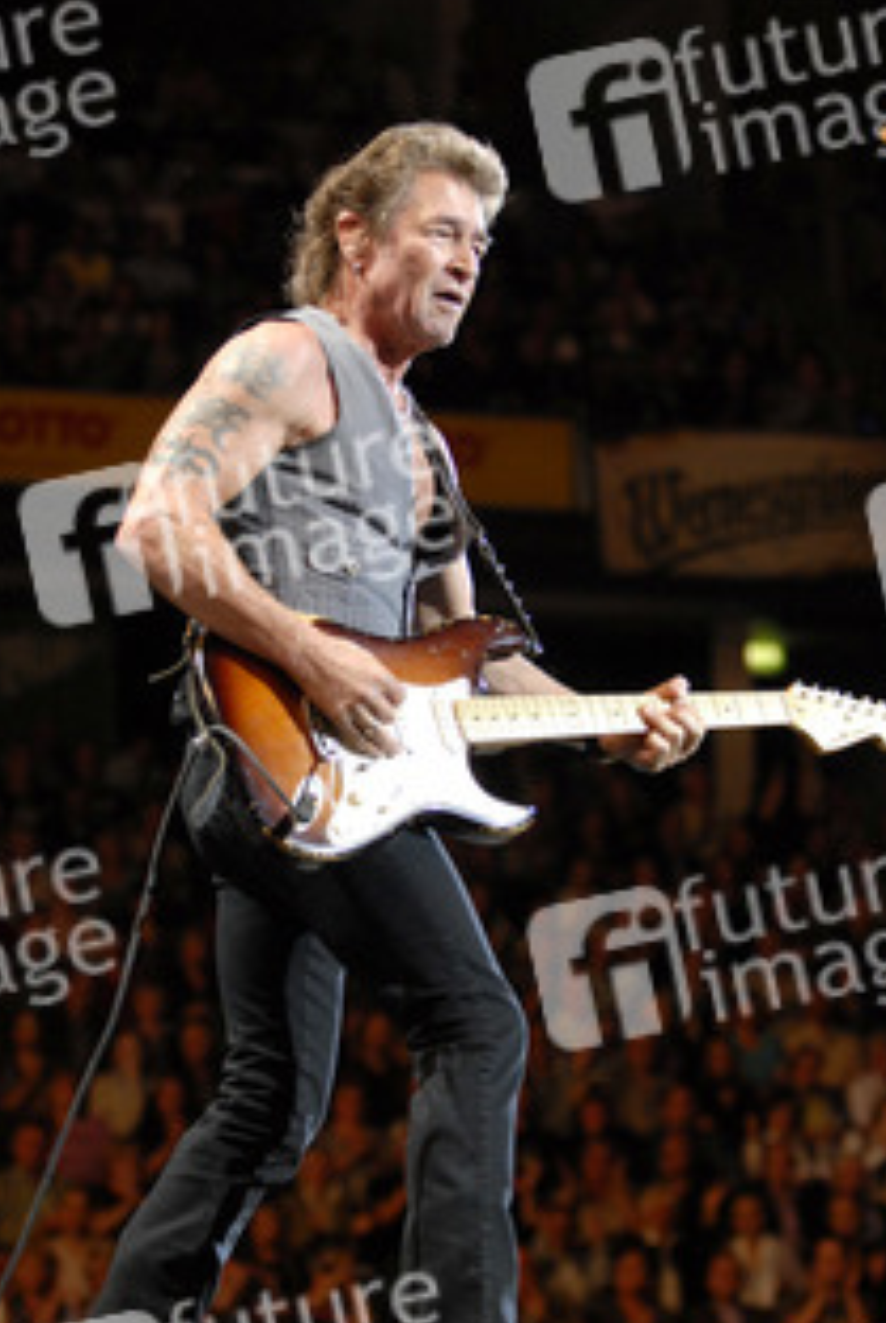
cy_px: 738
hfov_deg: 9.2
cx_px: 365
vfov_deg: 13.7
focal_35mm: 150
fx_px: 5519
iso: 800
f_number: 2.8
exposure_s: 1/250
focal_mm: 78
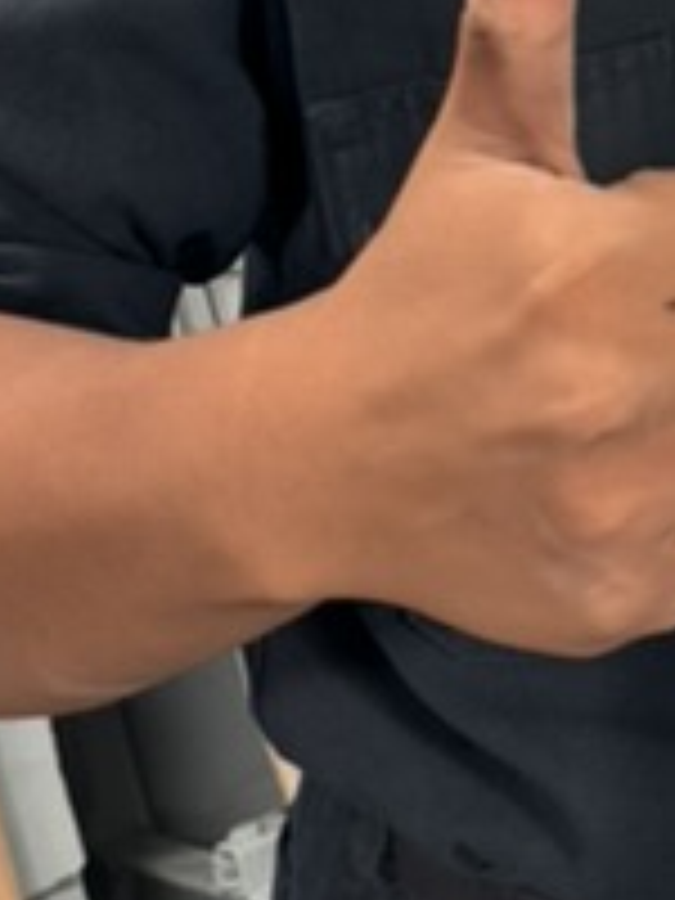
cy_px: -166
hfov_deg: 11.6
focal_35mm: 123
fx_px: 3198
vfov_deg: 15.5
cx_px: 950
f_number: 1.78
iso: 250
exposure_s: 1/60
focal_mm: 6.76
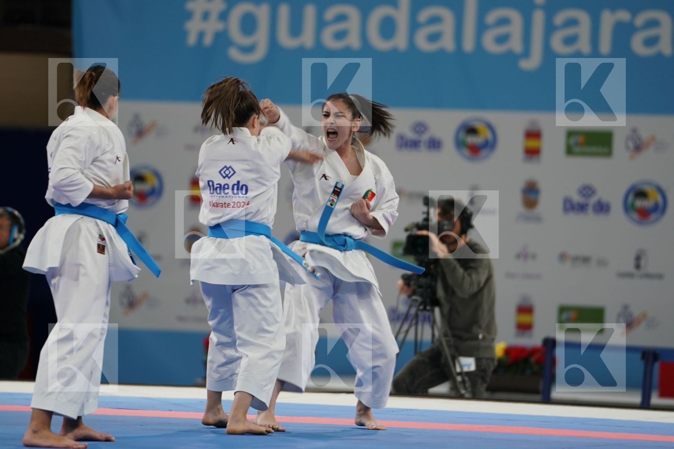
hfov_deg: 6.9
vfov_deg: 4.6
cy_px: 224
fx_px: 5616
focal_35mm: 300
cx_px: 337
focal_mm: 200
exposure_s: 1/250
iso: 320
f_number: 2.8
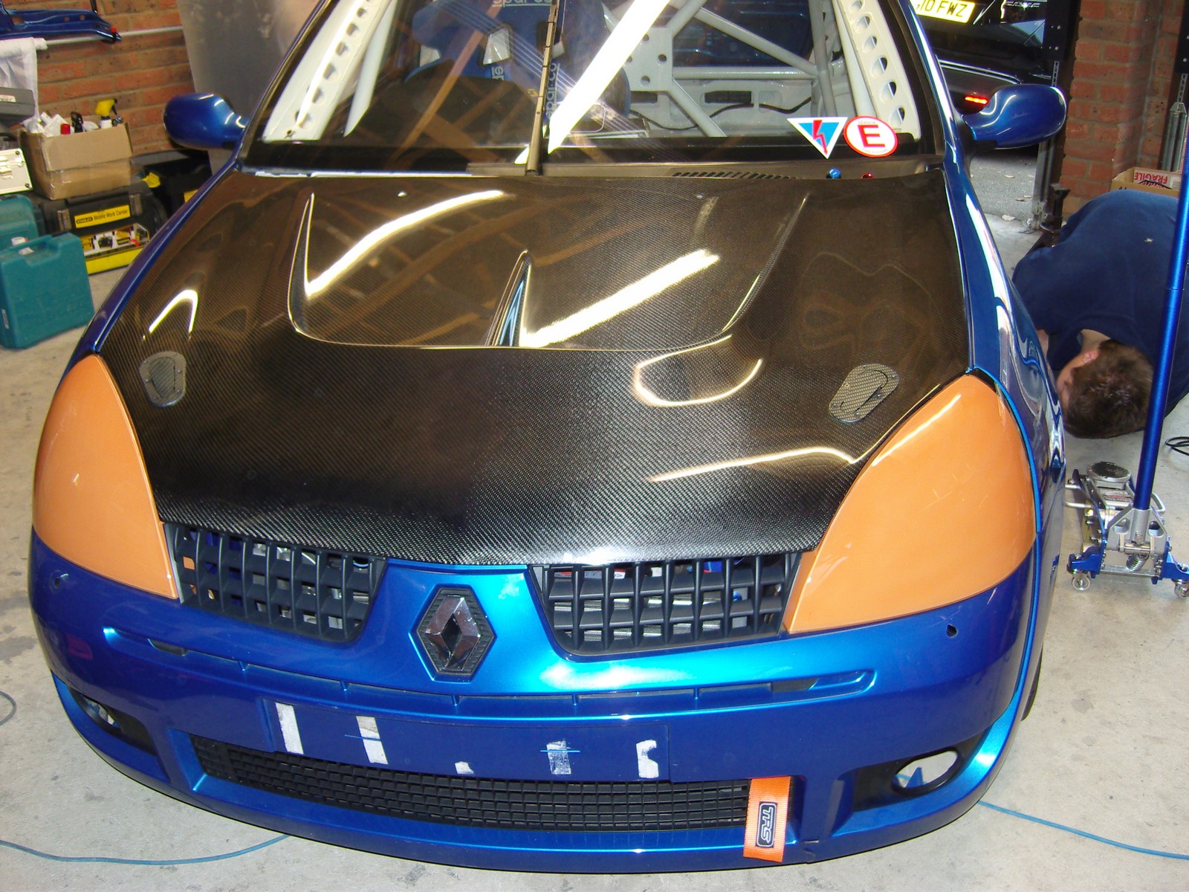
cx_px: 594
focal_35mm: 34
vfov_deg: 41.8
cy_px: 446
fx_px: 1168
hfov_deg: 54.0
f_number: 2.8
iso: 160
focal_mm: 7.3
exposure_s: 1/40
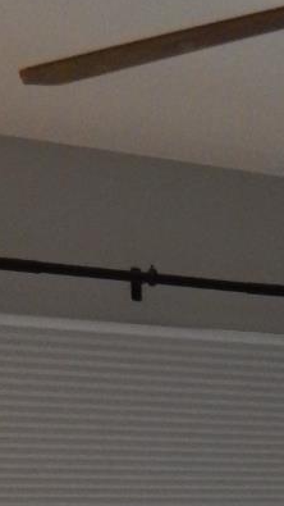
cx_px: 390
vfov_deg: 19.9
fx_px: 1219
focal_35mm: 91
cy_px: 780
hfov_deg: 12.8
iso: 400
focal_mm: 4
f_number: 3
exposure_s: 1/40
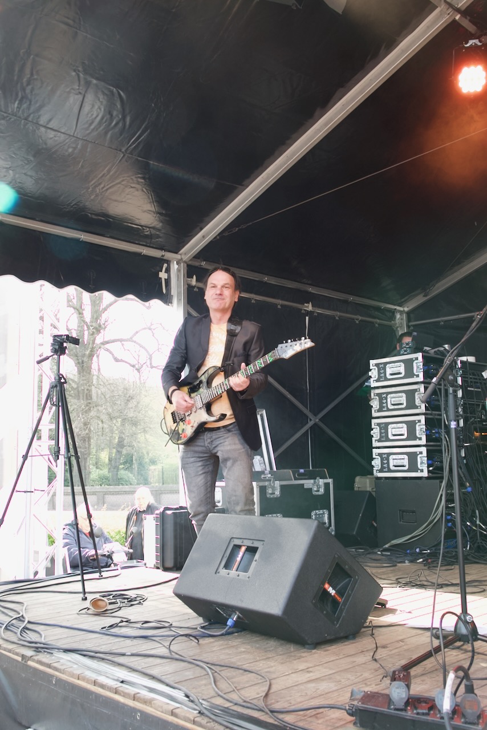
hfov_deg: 38.9
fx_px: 689
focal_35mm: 34
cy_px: 365
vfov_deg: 55.8
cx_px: 244
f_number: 2.8
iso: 400
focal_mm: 12.33
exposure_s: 1/250
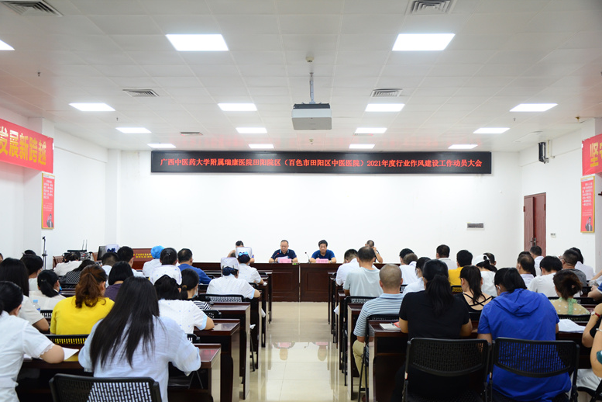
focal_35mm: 39
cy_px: 204
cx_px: 295
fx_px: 644
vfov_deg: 34.6
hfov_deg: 50.1
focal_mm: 25
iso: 640
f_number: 4
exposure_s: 1/60
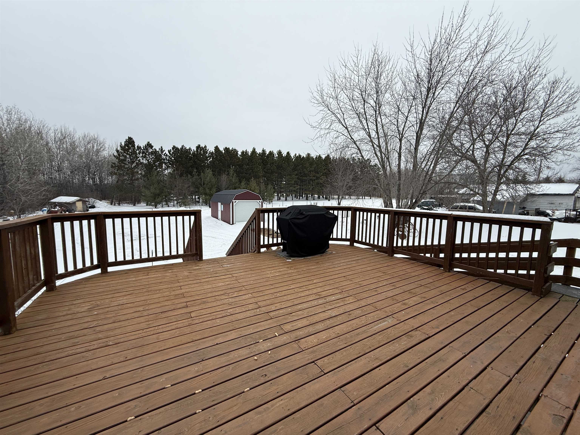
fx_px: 235
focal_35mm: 14
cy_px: 218
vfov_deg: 85.7
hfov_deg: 102.1
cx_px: 290
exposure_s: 1/1050
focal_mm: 2.22
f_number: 2.2
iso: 50
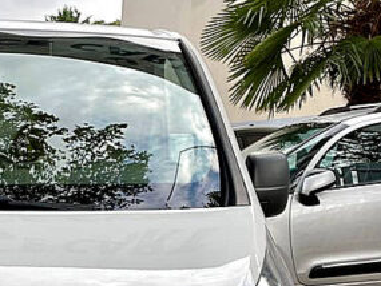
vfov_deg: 19.1
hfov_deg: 25.3
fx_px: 804
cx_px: -1
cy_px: 337
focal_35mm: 73
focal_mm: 4.2
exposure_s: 1/144
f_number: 1.6
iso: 32
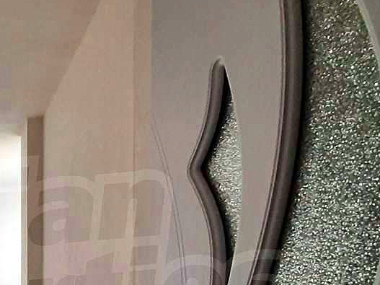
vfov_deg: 35.5
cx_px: -71
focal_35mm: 37
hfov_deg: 38.1
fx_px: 406
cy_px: 276
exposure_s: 1/33
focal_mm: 1.42
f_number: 2.2
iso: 160
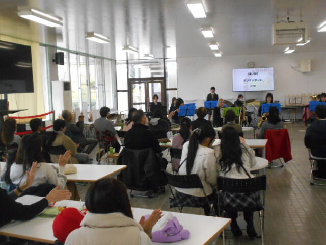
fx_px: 414
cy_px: 122
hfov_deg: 42.9
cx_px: 163
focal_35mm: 44
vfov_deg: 32.9
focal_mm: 7.7
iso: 720
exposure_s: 1/250
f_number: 4.2
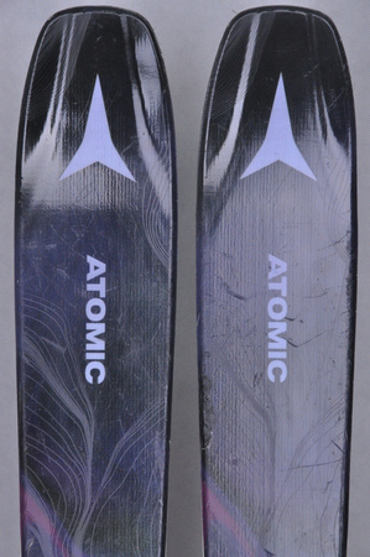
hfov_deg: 8.7
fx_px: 2434
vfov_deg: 13.1
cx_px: 185
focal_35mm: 158
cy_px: 278
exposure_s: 1/125
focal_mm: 105
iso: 3200
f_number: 9.5
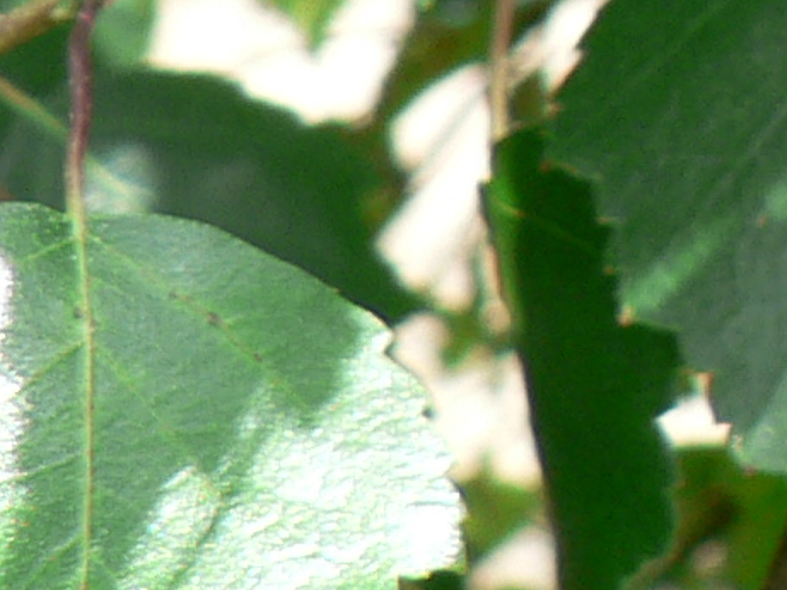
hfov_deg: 8.9
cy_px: -813
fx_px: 4548
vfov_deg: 7.0
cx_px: 1922
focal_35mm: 200
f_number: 4
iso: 80
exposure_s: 1/125
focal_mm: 6
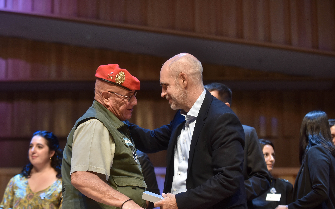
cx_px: 146
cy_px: 129
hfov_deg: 20.0
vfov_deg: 12.6
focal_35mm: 104
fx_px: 950
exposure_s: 1/160
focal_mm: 82
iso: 800
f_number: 2.8
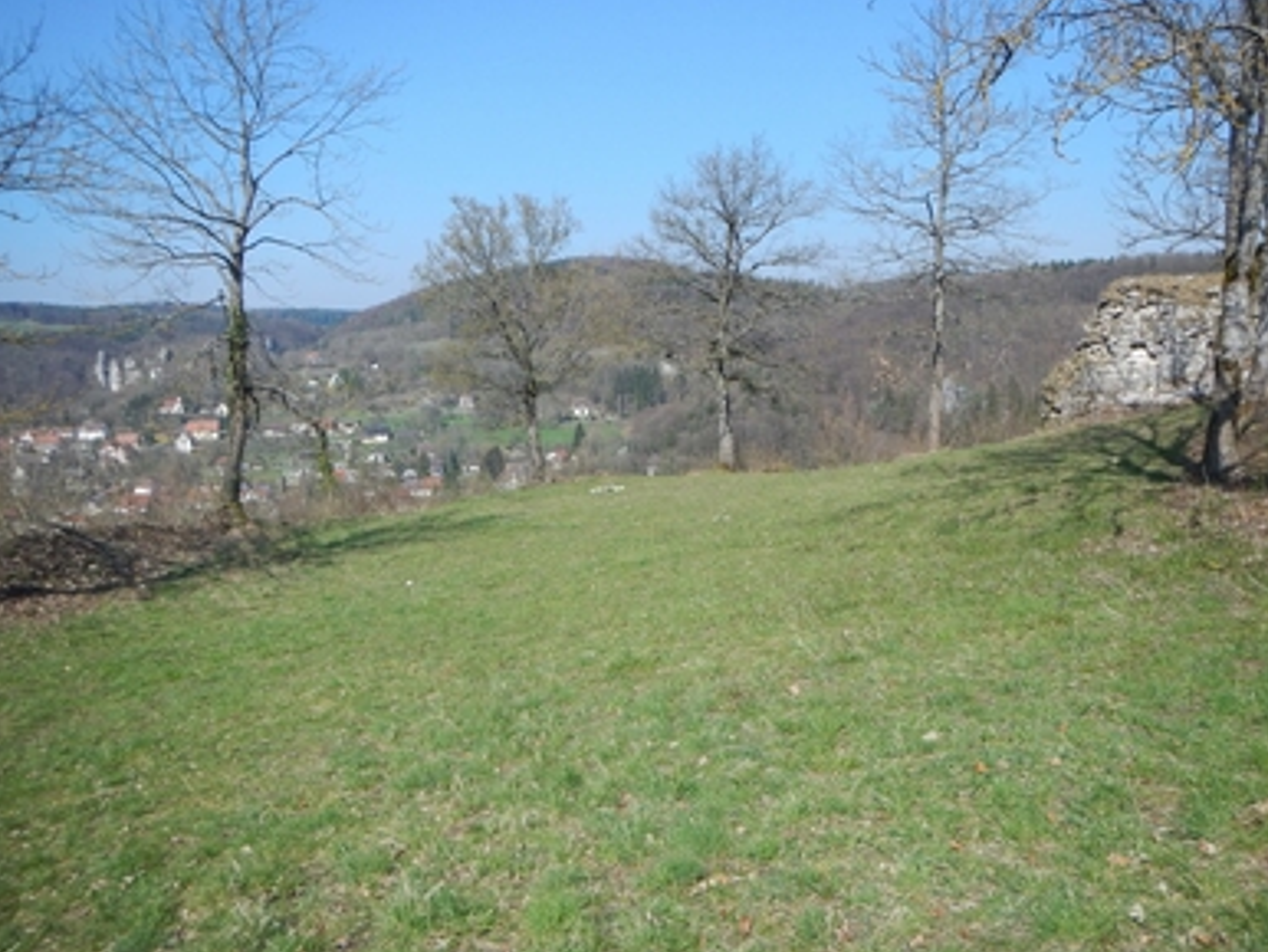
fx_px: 1063
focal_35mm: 29
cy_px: 463
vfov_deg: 48.3
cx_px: 621
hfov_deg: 61.6
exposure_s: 1/800
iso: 125
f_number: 3.9
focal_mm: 5
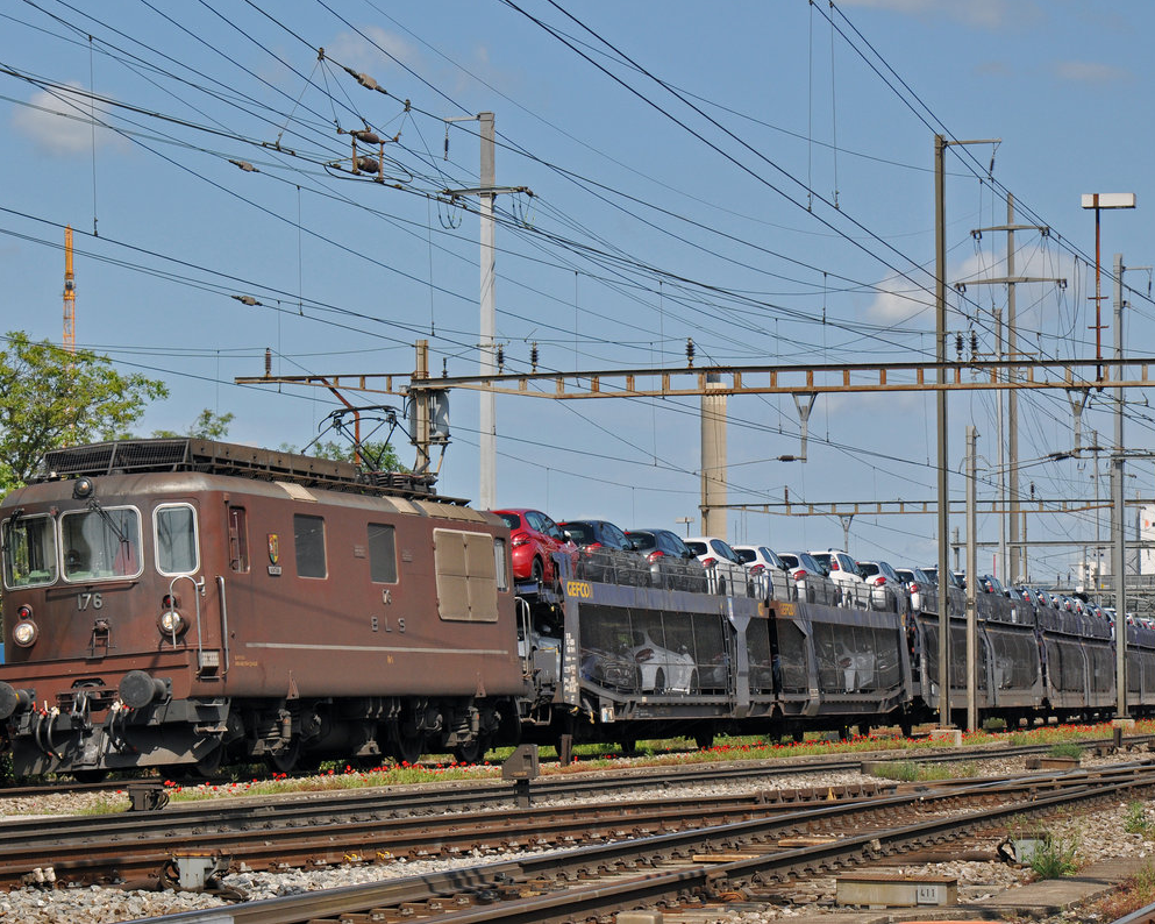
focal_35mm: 119
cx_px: 471
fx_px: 4067
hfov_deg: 16.2
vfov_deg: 13.0
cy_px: 461
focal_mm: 70
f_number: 9
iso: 400
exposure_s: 1/1000
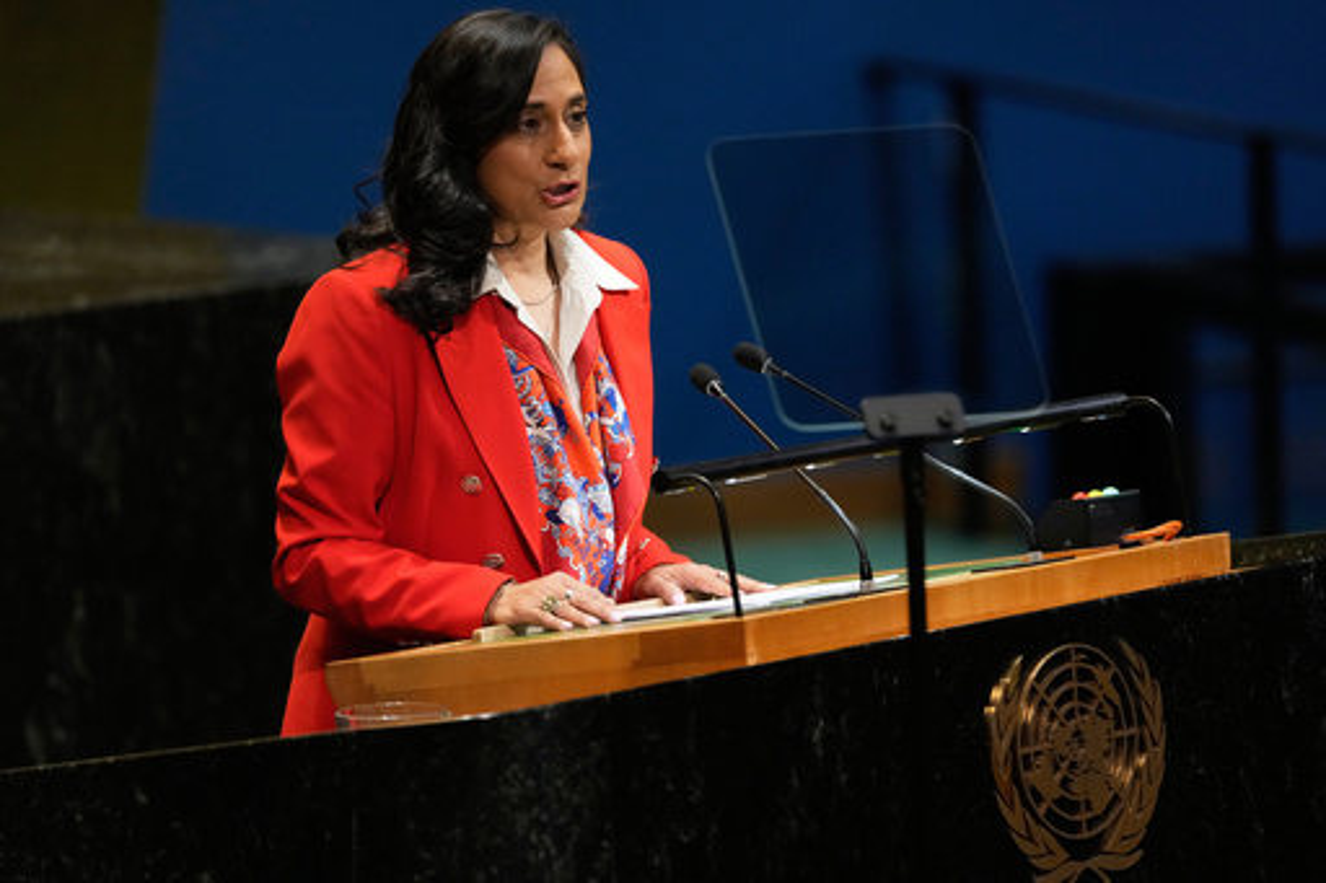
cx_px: 663
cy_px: 442
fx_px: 22092
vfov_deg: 2.3
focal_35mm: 600
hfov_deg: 3.4
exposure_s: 1/250
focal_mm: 600
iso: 4000
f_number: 4
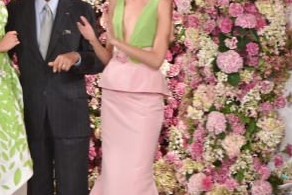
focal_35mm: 568
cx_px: 64
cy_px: 100
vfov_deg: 2.4
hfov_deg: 3.6
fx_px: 4604
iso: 1250
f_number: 5
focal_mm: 280
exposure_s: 1/320
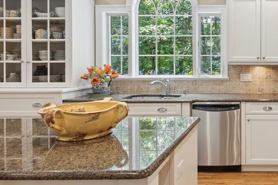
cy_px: 55
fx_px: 224
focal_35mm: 29
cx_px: 202
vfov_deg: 44.0
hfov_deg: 60.8
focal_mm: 16
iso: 200
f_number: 9
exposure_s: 1/8
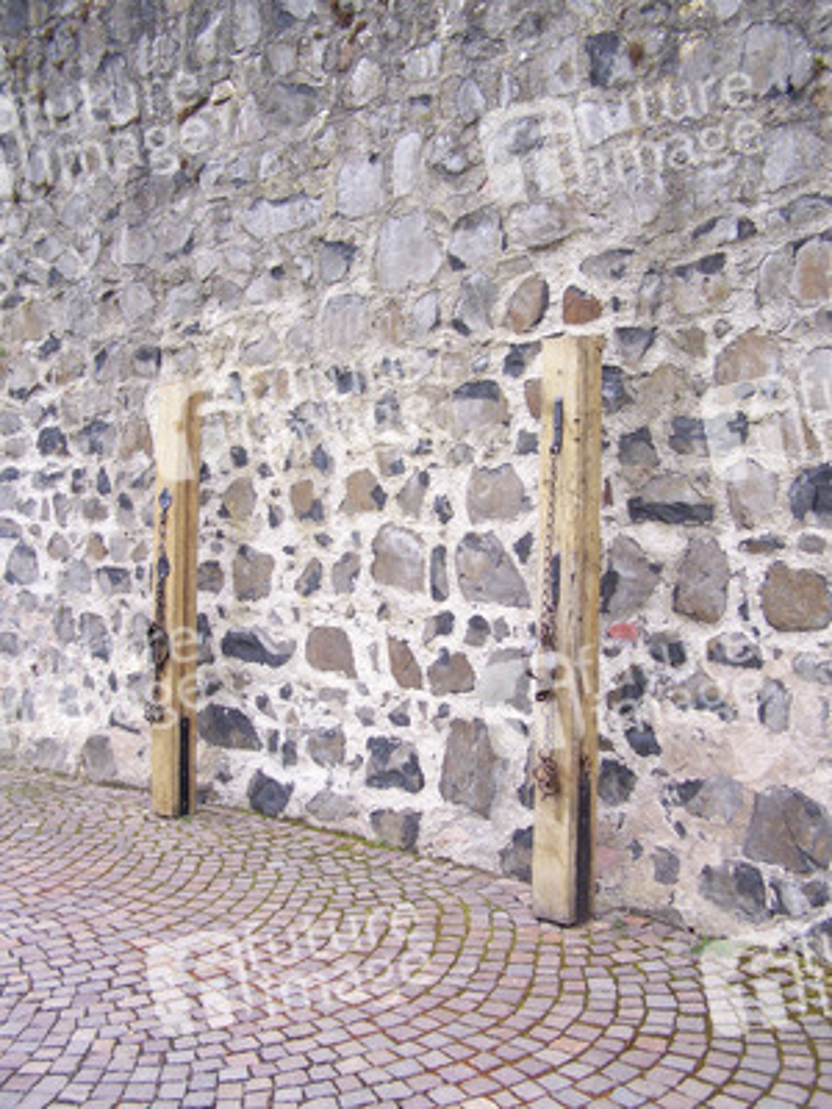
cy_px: 554
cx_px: 416
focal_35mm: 38
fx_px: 1218
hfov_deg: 37.7
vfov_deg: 49.0
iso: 200
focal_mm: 6.3
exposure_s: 1/200
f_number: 2.8
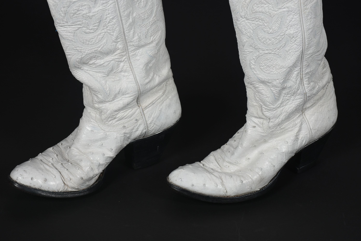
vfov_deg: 13.1
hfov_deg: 19.4
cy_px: 120
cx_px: 180
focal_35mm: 105
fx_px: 1054
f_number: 13
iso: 200
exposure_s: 1/125
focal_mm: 70
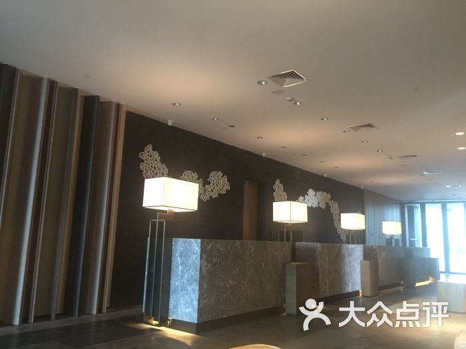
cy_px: 174
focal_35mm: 29
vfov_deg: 48.2
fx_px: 390
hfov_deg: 61.7
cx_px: 233
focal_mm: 4.15
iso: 125
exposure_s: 1/8
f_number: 2.2
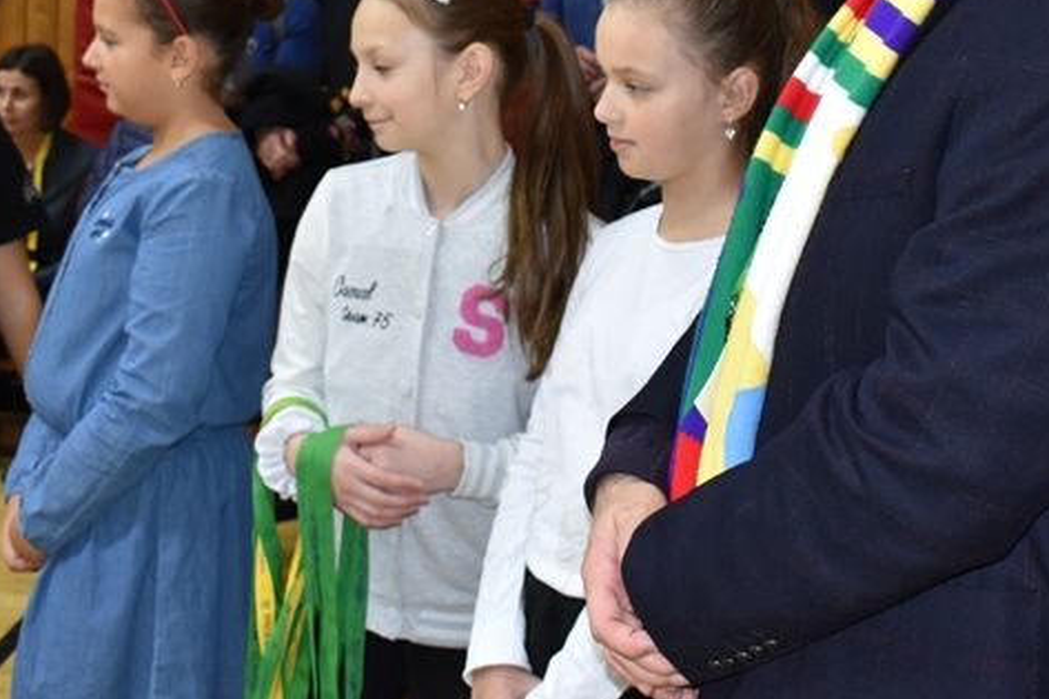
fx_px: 1893
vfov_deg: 20.4
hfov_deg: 30.8
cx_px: 650
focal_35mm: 65
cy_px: 54
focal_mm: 20
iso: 800
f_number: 4.5
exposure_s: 1/60
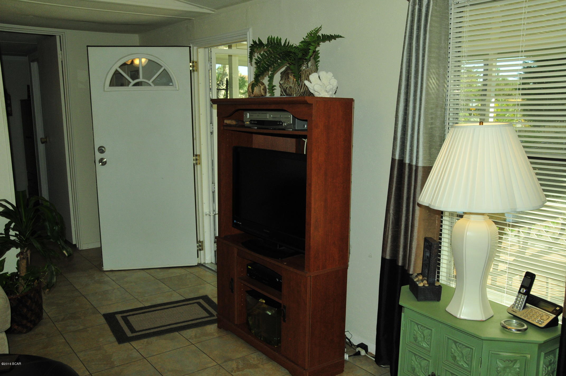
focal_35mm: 33
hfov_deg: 57.3
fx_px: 518
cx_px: 283
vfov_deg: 39.9
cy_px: 188
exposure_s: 1/250
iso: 800
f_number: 8
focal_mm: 22
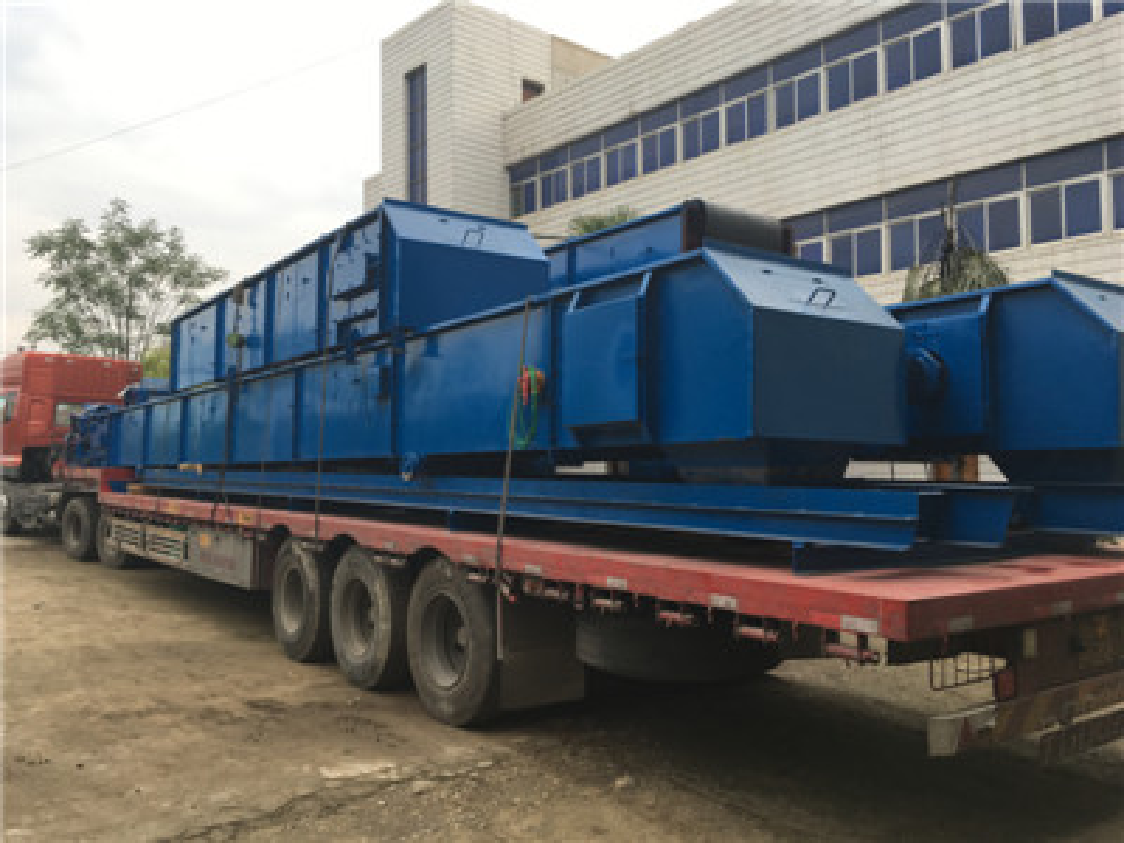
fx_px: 942
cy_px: 422
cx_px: 562
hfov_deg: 61.7
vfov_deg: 48.2
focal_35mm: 29
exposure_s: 1/156
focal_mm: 4.15
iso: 25
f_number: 2.2
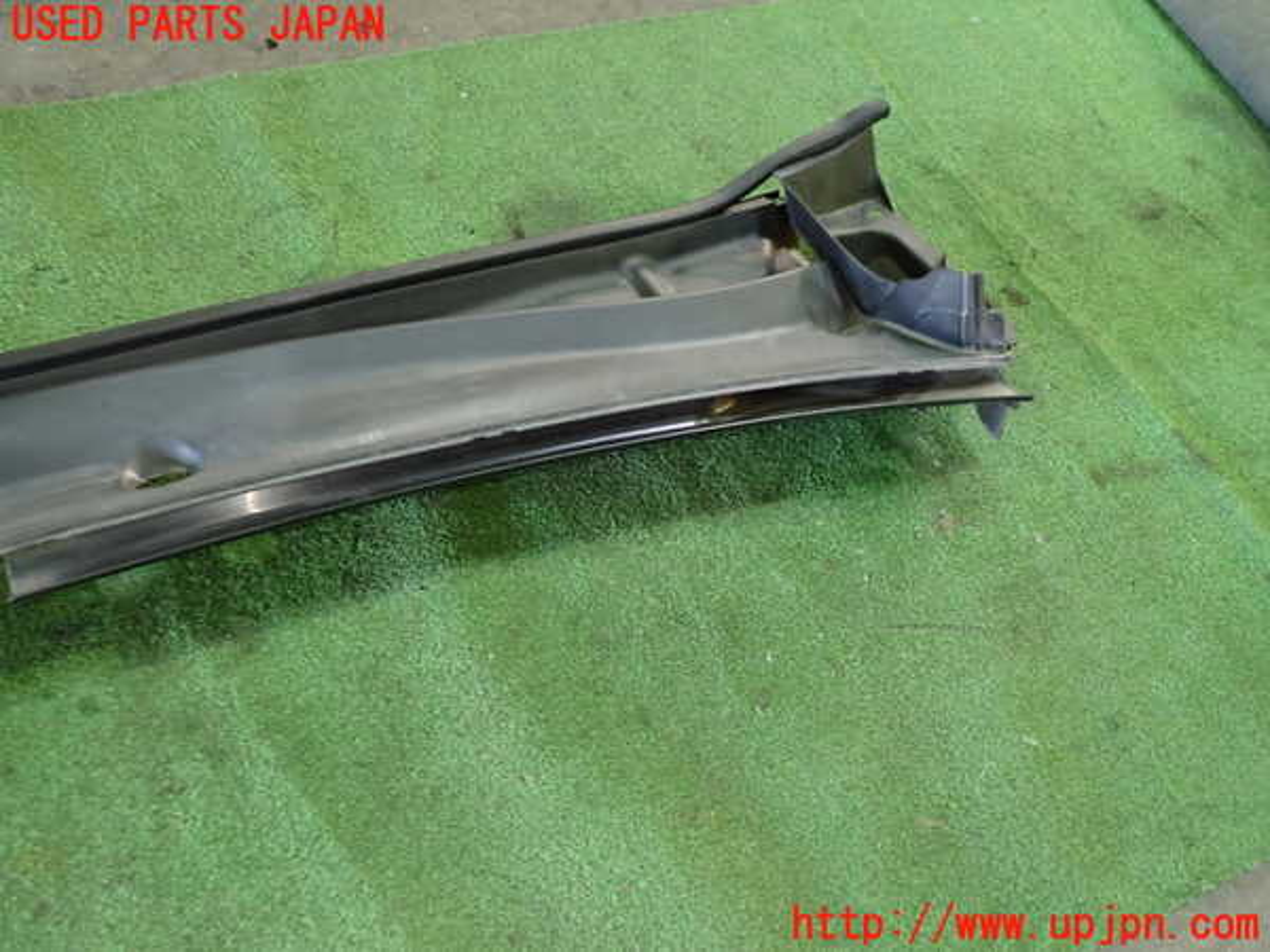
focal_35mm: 30
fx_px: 1101
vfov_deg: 46.8
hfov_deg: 60.0
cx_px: 635
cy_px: 476
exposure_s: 1/30
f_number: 2.3
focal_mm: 5.4
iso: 640
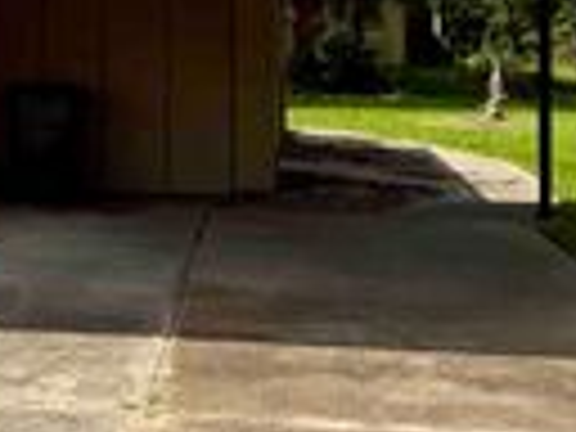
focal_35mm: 94
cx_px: -166
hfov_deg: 19.3
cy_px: 38
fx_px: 1564
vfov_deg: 15.5
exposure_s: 1/5714
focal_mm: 6.76
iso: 80
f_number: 1.78
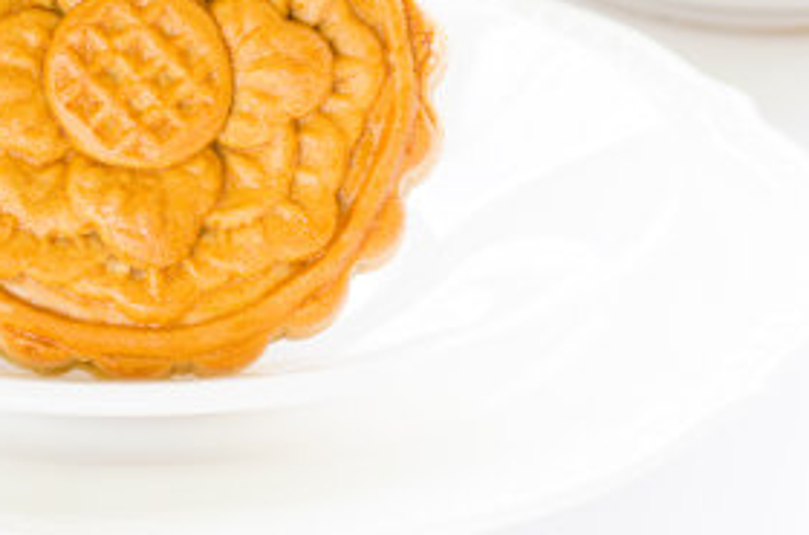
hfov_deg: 12.5
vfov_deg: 8.3
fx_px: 3675
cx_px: 269
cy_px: 56
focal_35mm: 164
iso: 100
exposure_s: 1/5
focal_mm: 50
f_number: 8
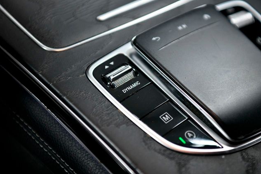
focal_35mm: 71
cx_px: 132
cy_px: 86
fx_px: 515
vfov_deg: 19.2
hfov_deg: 28.4
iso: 1600
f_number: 3.5
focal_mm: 70
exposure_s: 1/400
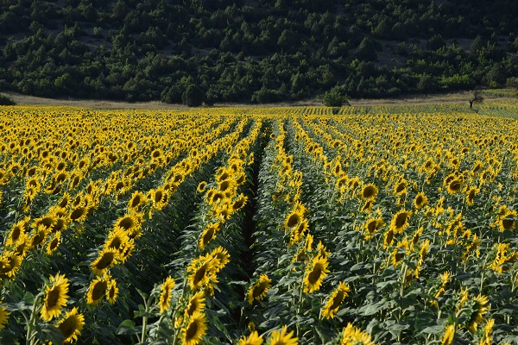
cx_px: 259
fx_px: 1727
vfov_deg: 11.4
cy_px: 172
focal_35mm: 120
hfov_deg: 17.1
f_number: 9
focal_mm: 80
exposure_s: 1/320
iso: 200
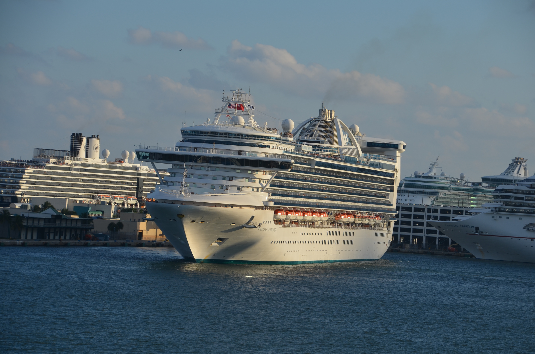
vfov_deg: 7.6
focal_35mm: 180
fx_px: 2670
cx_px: 268
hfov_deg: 11.4
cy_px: 177
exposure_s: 1/400
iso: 100
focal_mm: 120
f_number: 10
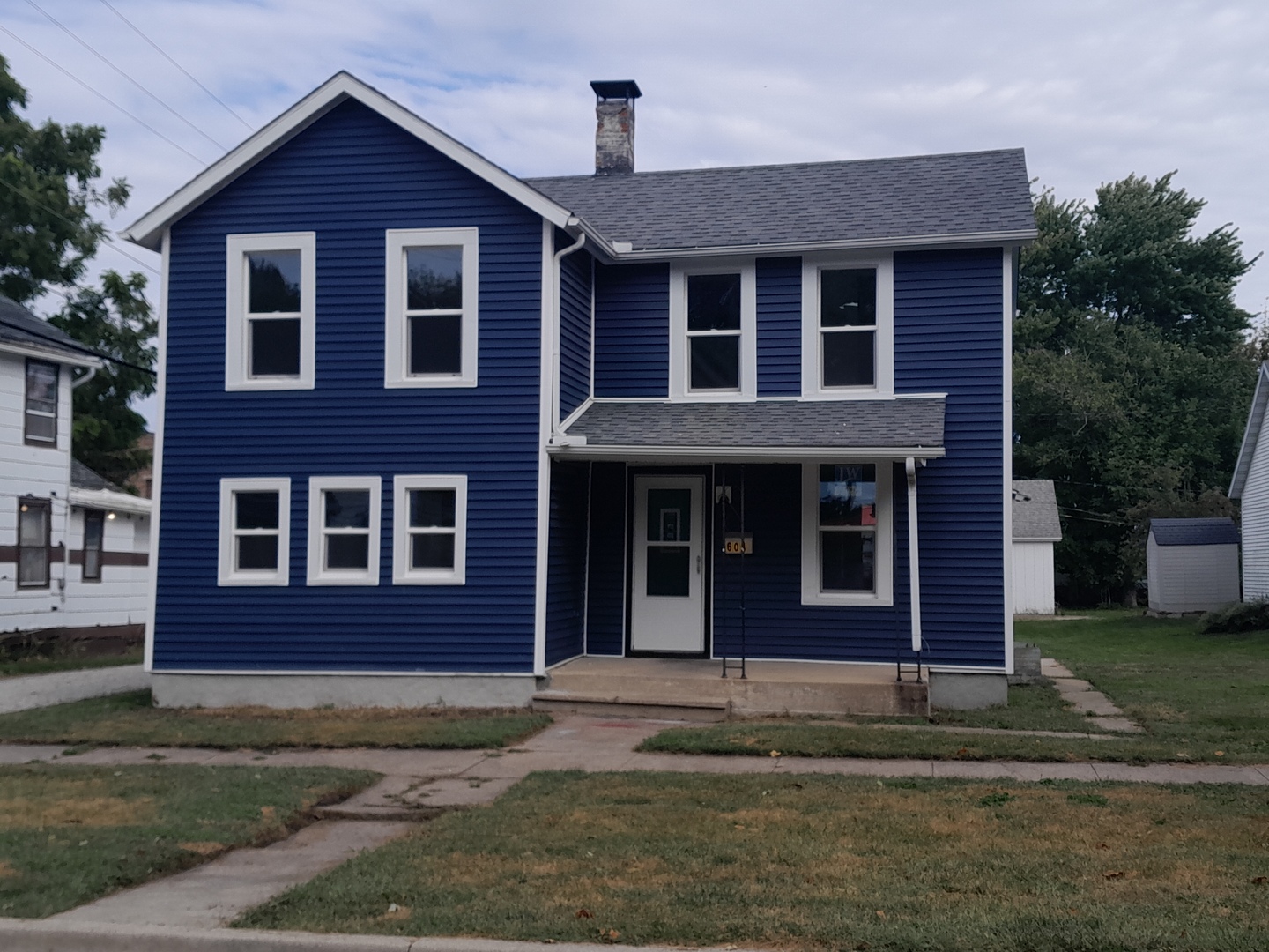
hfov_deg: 65.3
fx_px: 990
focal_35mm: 27
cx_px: 634
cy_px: 476
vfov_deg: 51.4
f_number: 1.8
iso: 40
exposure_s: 1/258
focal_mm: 4
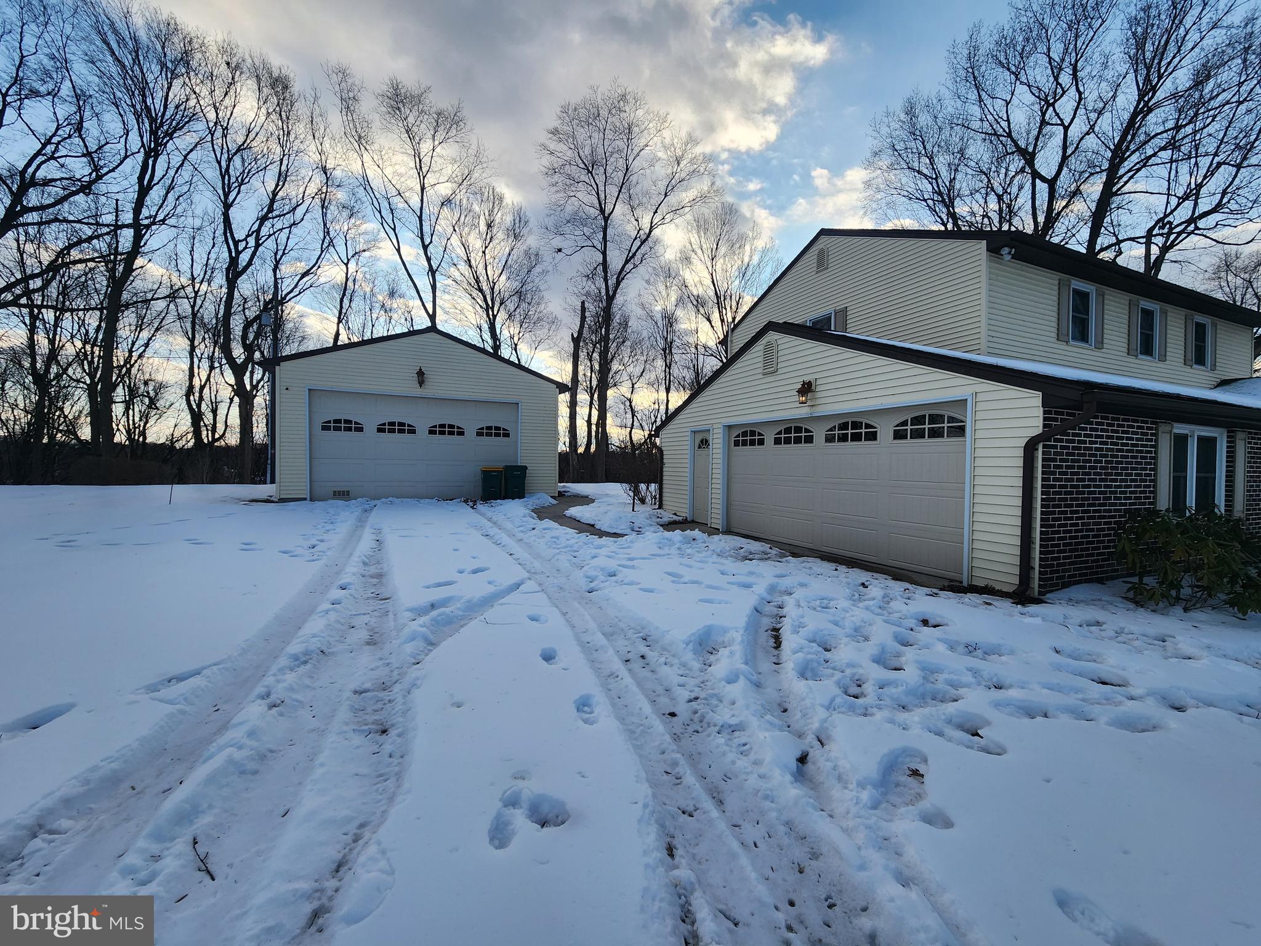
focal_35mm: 13
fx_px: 474
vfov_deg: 89.9
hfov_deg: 106.2
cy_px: 473
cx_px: 630
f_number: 2.2
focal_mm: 2.2
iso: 50
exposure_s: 1/1087
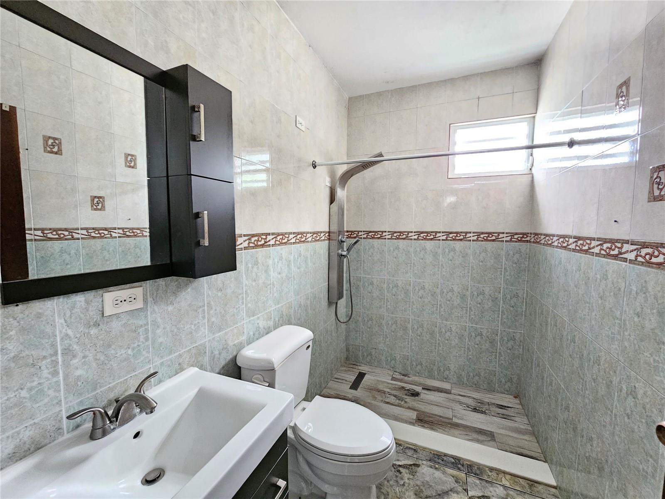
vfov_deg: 89.9
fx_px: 250
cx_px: 332
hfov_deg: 106.2
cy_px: 250
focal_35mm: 13
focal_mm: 2.2
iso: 1000
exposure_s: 1/24
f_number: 2.2
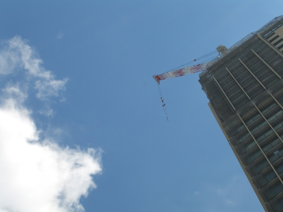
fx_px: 654
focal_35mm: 80
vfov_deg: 18.4
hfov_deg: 24.4
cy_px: 106
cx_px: 142
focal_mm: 16.6
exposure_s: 1/500
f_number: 6
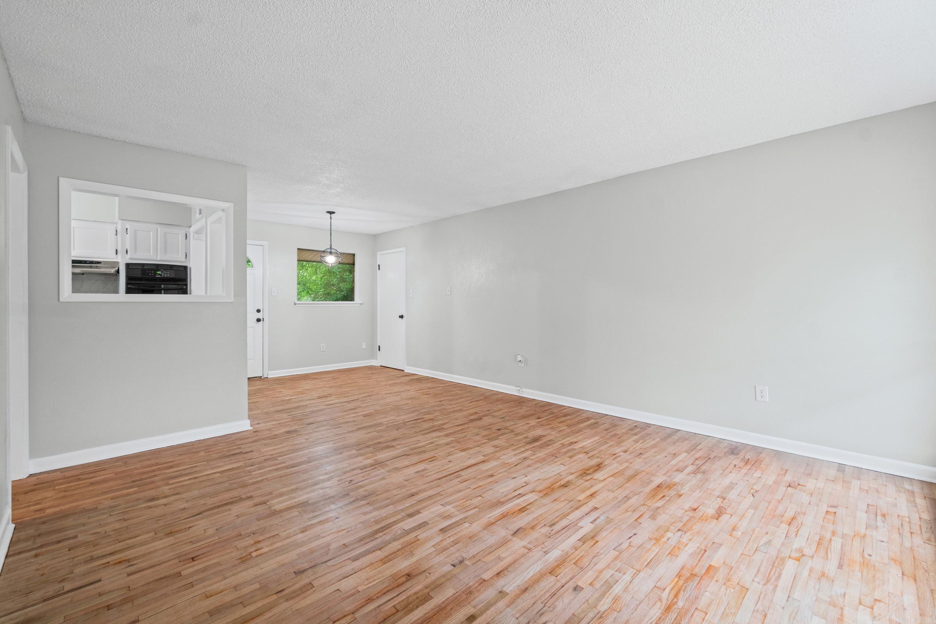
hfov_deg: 100.4
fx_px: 390
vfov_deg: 77.3
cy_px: 312
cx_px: 468
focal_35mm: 15
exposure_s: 1.6
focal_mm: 10
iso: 250
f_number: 9
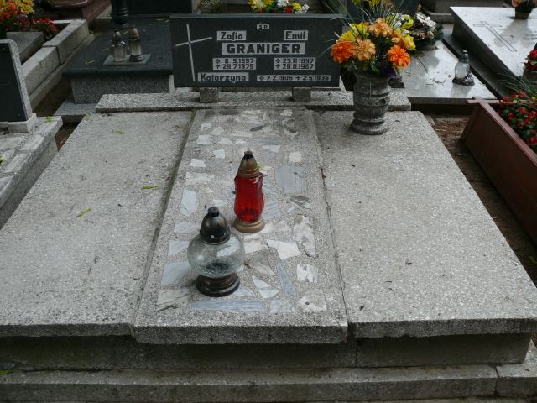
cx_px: 268
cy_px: 202
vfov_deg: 40.7
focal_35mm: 35
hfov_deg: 52.6
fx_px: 543
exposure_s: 1/100
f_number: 2.8
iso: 100
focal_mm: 7.4
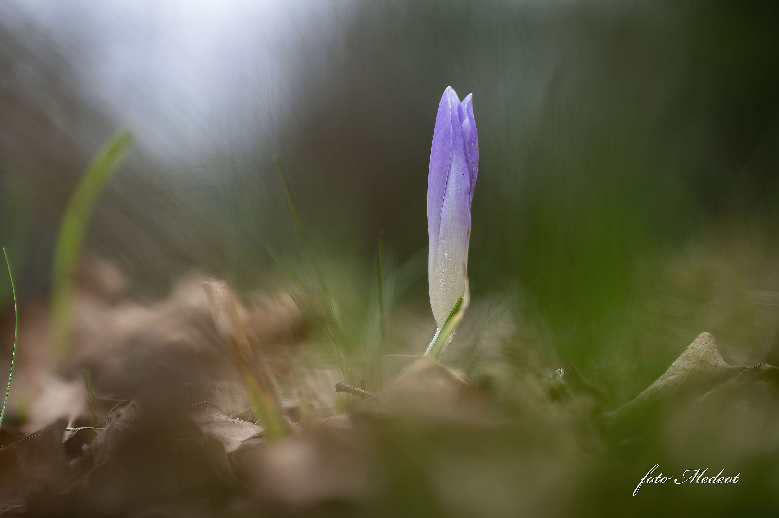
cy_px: 259
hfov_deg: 17.1
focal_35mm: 120
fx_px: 2595
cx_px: 390
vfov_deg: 11.4
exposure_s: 1/100
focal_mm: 120
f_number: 5.6
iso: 100
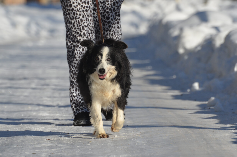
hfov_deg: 4.6
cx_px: 118
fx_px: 2957
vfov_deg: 3.0
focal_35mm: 450
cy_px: 78
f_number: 7.1
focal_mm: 300
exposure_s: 1/800
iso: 200
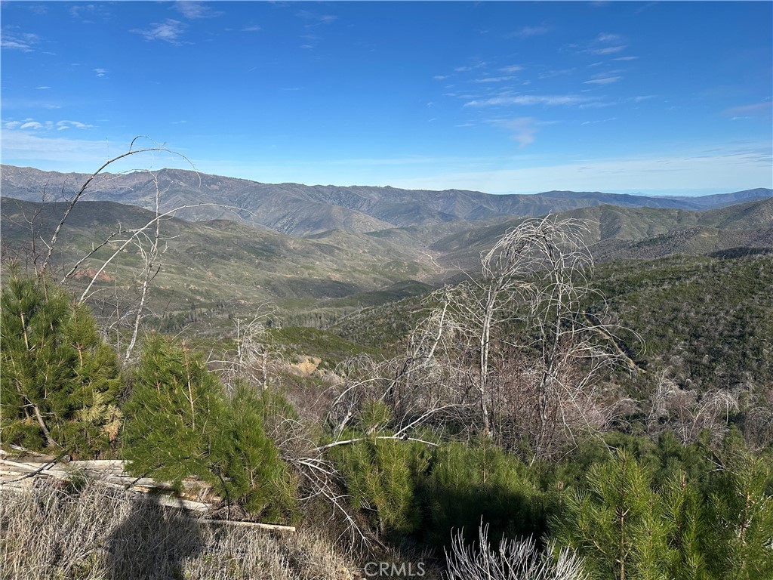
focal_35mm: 24
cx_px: 386
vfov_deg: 56.8
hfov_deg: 71.6
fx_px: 536
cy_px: 290
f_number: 1.78
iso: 80
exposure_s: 1/4762
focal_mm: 6.86
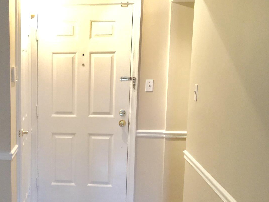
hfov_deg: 33.5
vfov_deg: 26.4
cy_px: 135
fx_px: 427
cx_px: 37
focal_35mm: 55
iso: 125
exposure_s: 1/17
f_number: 2.2
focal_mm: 4.15
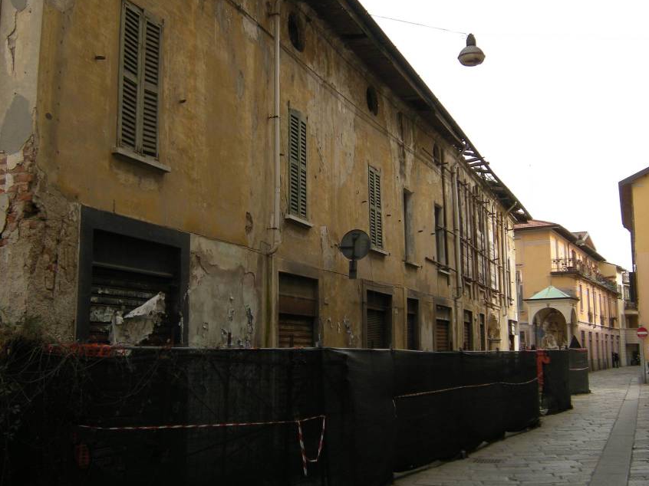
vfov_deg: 31.5
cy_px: 224
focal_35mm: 46
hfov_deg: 41.2
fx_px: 862
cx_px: 294
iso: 64
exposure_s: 1/295
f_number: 3.2
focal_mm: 6.3
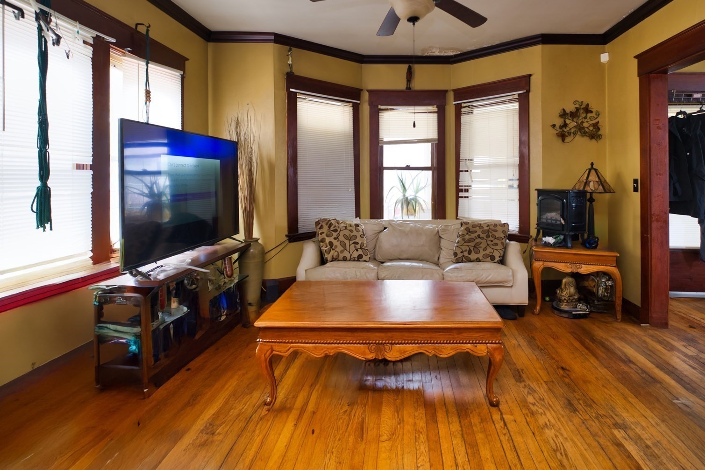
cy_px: 172
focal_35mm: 19
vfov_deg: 63.5
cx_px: 404
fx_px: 372
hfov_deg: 86.3
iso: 100
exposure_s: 1/5
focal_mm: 14
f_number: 2.8
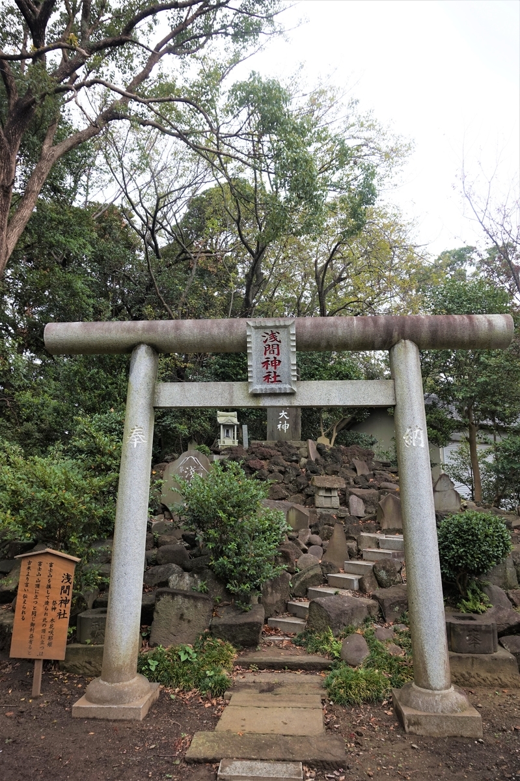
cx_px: 260
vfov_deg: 73.8
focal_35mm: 24
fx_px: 520
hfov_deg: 53.1
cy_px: 390
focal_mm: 16
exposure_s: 1/80
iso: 100
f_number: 5.6
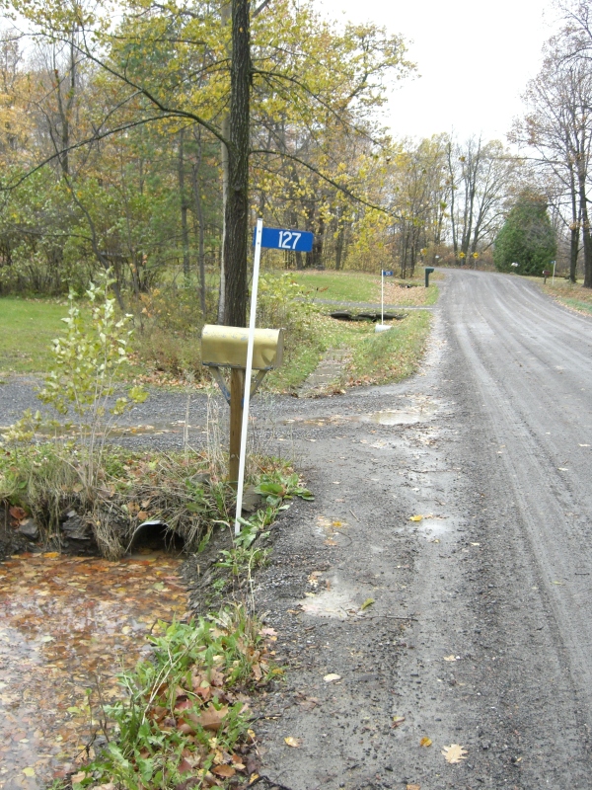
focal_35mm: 38
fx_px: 866
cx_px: 296
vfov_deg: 49.0
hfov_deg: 37.7
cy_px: 395
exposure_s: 1/200
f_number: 2.8
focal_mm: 7.9
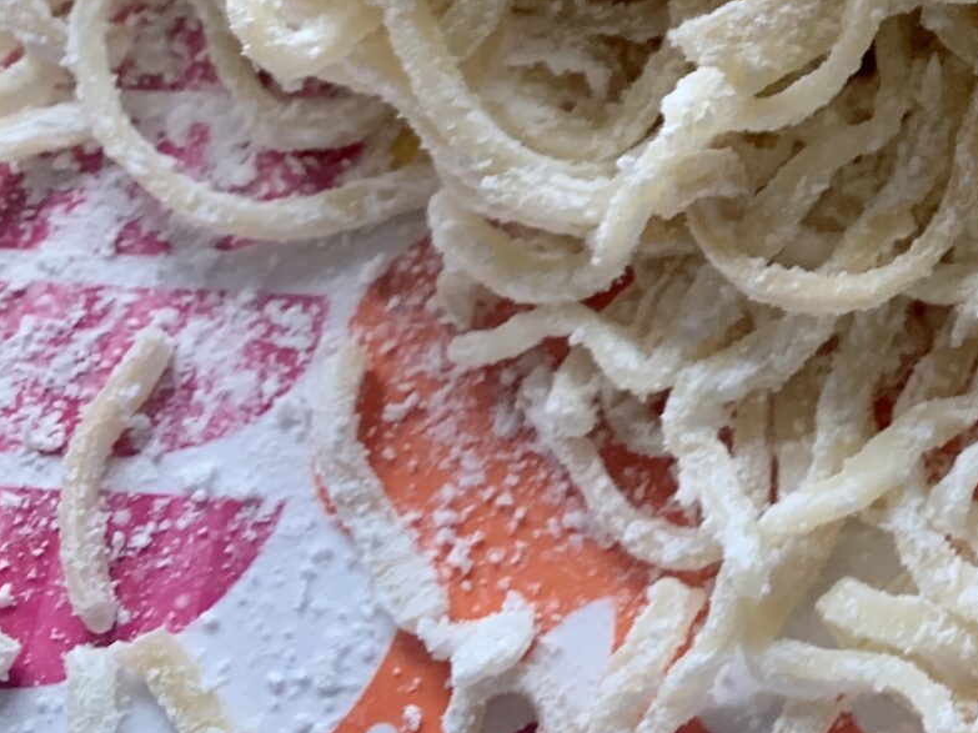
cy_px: -263
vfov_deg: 16.3
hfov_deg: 20.1
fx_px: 2401
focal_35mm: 85
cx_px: 1436
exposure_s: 1/101
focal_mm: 4.25
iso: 100
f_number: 1.8
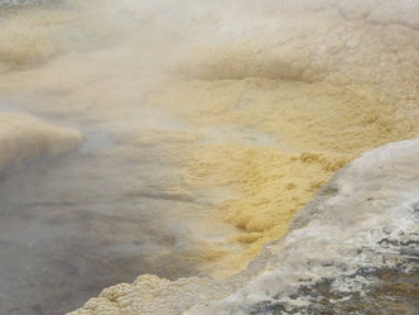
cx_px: 33
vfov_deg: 6.8
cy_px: 190
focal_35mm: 220
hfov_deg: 9.0
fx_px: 2663
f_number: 5.2
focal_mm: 18.6
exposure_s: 1/250
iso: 100
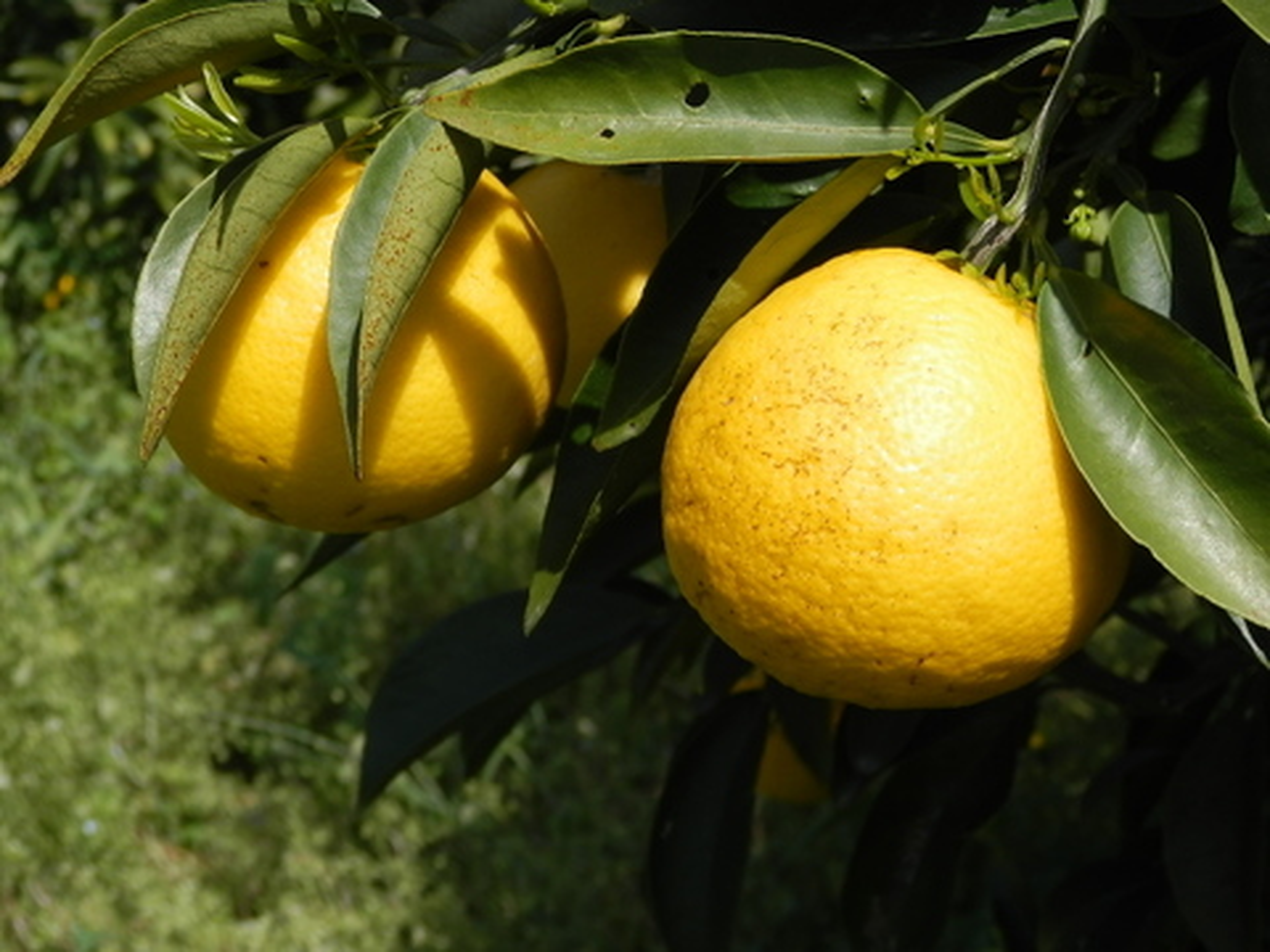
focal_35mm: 73
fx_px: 2678
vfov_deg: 20.2
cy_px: 476
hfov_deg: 26.7
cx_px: 635
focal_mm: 13.1
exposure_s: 1/640
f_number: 4.5
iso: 80
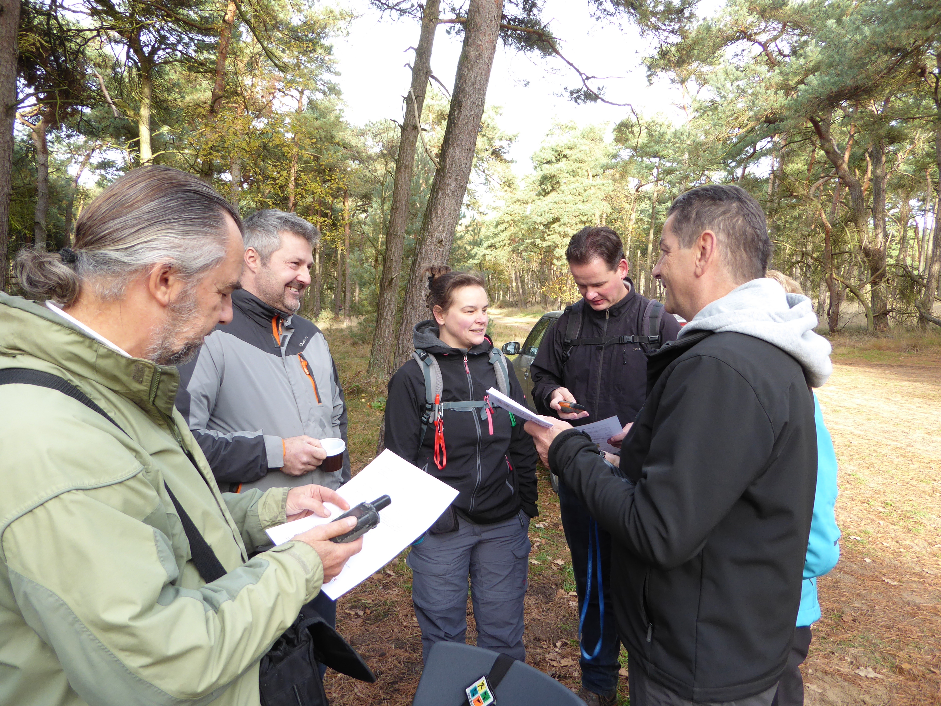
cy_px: 353
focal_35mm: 24
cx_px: 470
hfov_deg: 71.6
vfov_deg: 56.8
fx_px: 652
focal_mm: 4.3
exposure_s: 1/60
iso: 100
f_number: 3.3
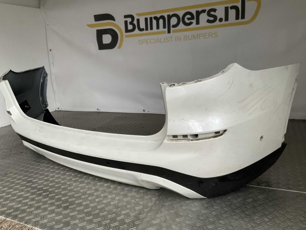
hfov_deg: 61.7
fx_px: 256
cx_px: 153
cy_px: 115
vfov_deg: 48.2
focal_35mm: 29
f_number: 1.8
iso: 250
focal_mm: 3
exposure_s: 1/50
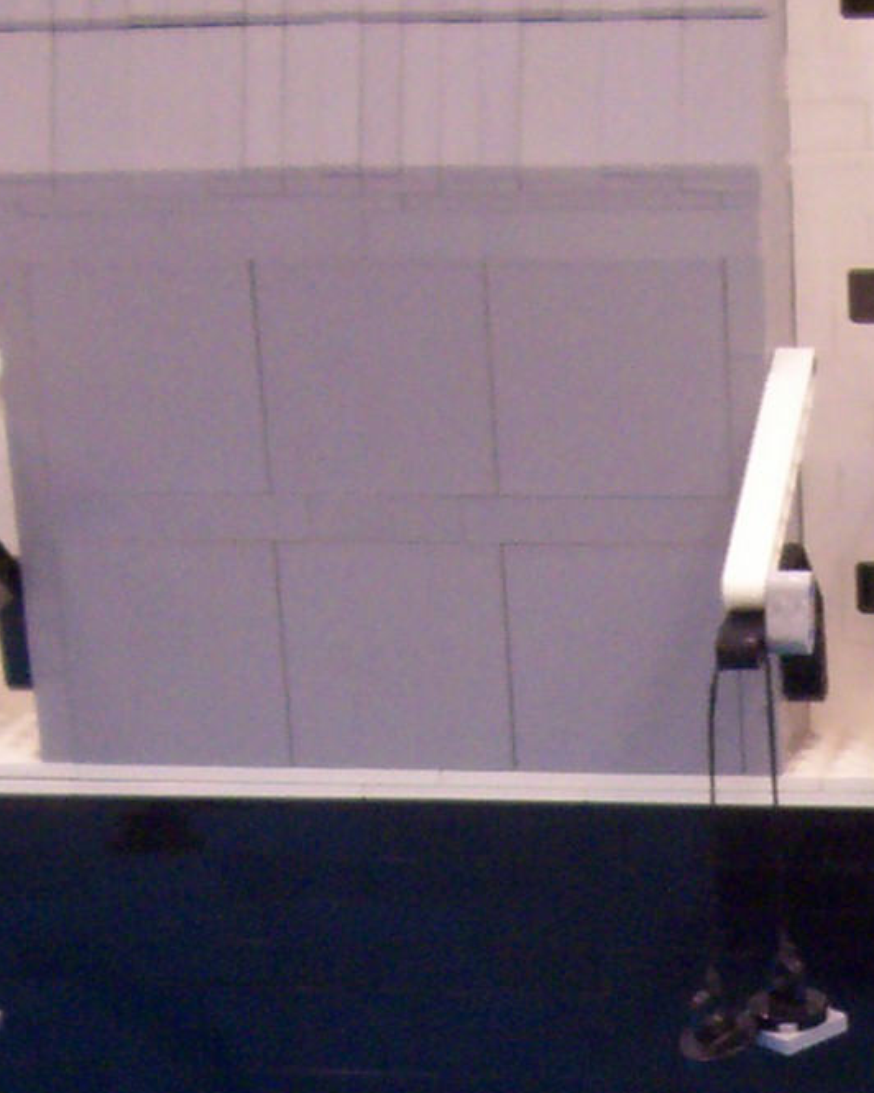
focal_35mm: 115
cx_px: 920
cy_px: 1236
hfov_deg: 13.2
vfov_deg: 16.2
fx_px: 3718
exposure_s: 1/17.7
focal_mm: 5.6
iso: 160
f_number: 2.7
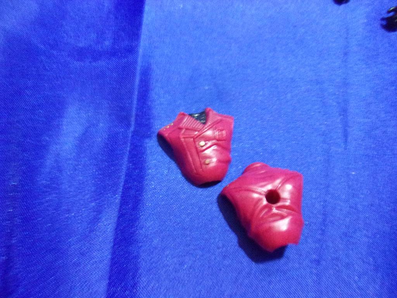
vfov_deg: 51.4
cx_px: 198
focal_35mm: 27
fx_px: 310
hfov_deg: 65.3
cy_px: 149
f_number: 3
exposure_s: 1/5
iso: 800
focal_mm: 4.9
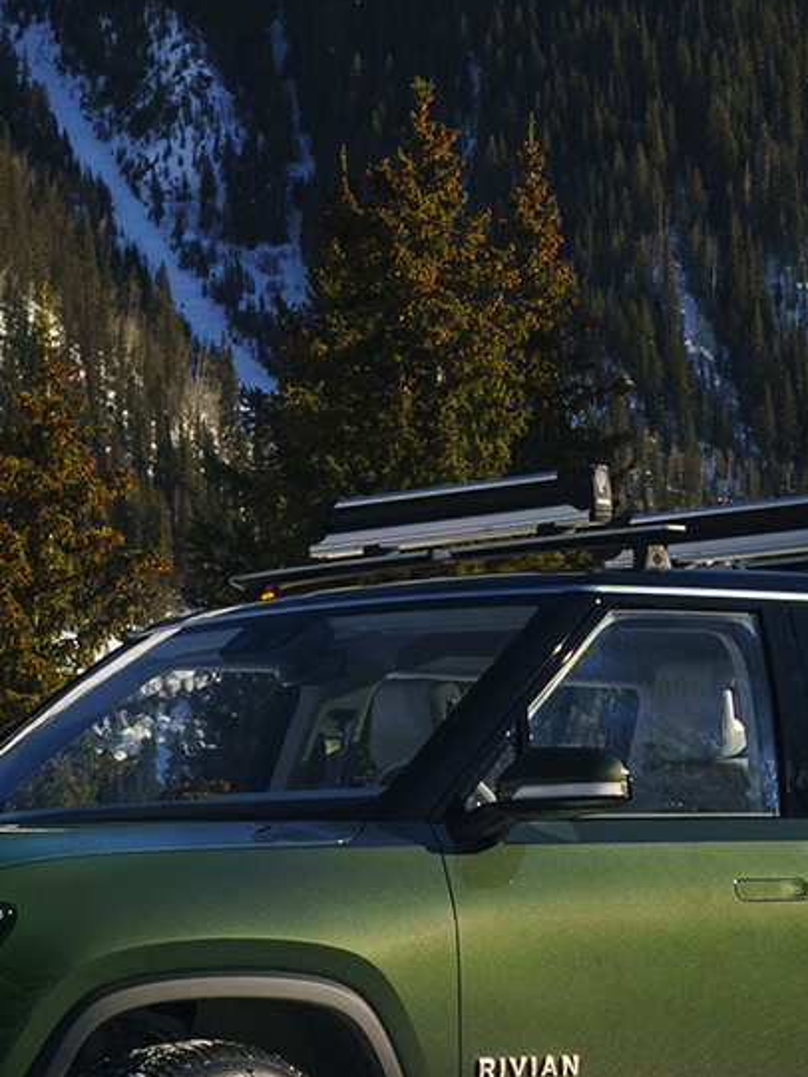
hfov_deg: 7.7
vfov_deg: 10.3
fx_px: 5942
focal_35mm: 191
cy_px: 47
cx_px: -187
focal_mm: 43
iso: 200
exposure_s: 1/400
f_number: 9
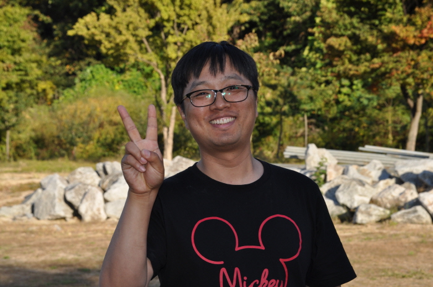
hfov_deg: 19.5
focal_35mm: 105
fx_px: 1261
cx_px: 216
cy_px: 144
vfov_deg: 13.0
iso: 200
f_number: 10
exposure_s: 1/200
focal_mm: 70
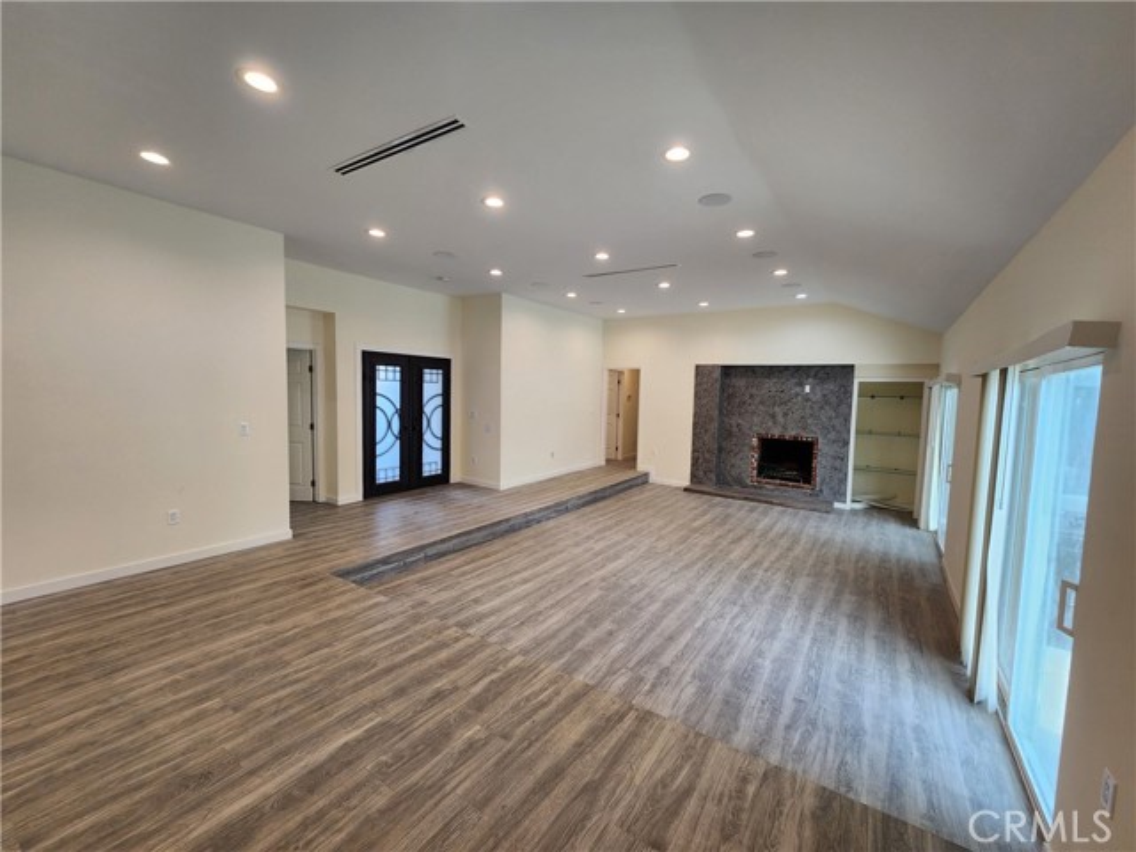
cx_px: 568
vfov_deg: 89.9
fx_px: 427
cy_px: 426
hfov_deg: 106.2
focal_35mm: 13
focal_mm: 2.2
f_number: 2.2
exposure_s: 1/60
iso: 64
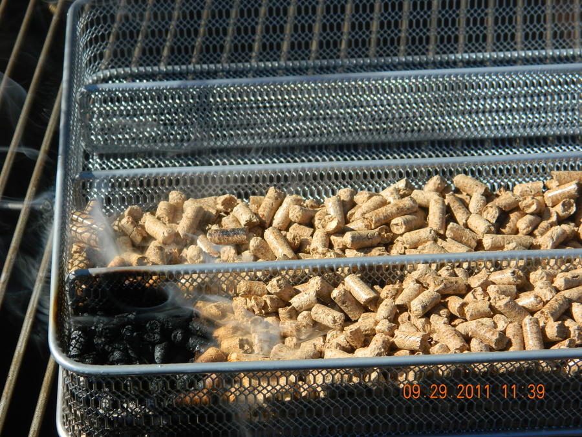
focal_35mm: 103
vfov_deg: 14.4
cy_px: 218
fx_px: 1732
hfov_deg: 19.1
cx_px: 291
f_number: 4.5
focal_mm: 18.6
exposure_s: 1/500
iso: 80
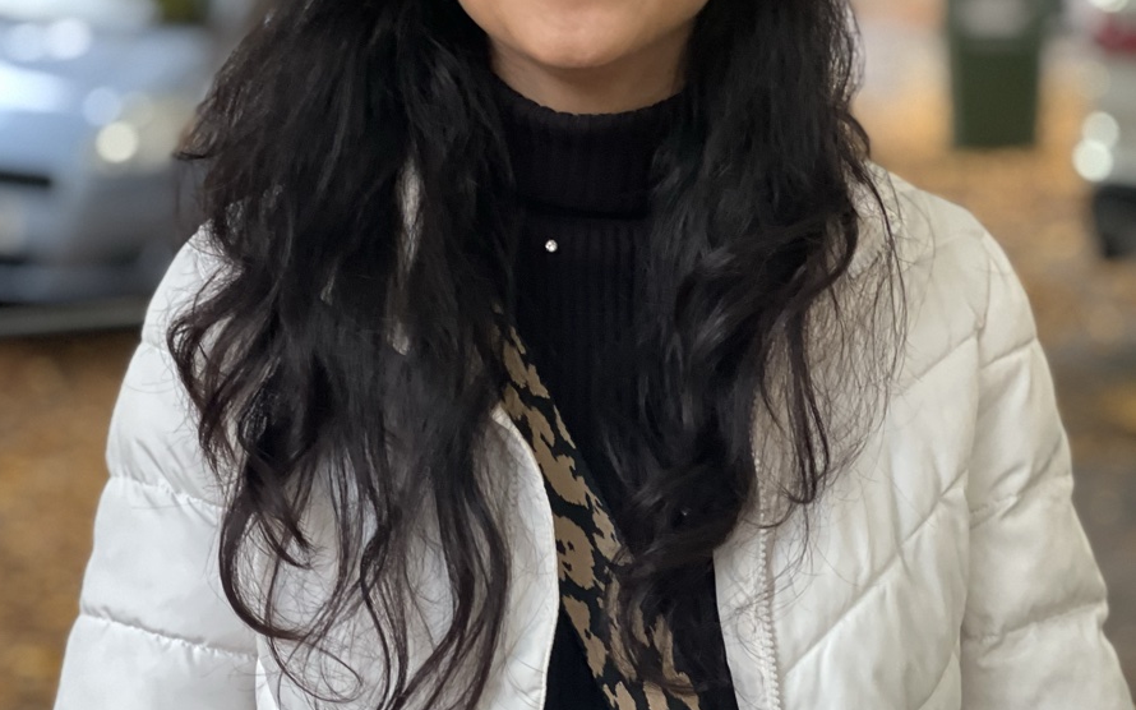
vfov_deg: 11.9
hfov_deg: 18.9
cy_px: 181
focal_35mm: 110
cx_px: 563
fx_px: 3405
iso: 400
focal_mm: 9
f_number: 2.8
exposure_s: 1/20
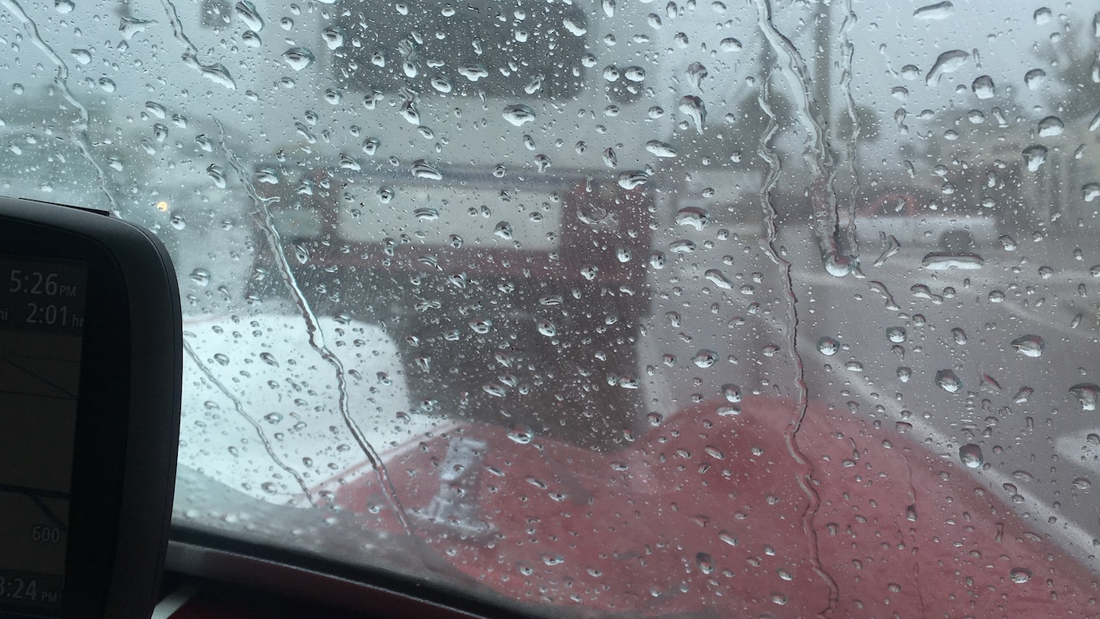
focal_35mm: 39
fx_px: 1138
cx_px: 546
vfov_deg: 30.2
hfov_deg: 51.6
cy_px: 197
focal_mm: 4.15
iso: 25
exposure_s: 1/496
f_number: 2.2
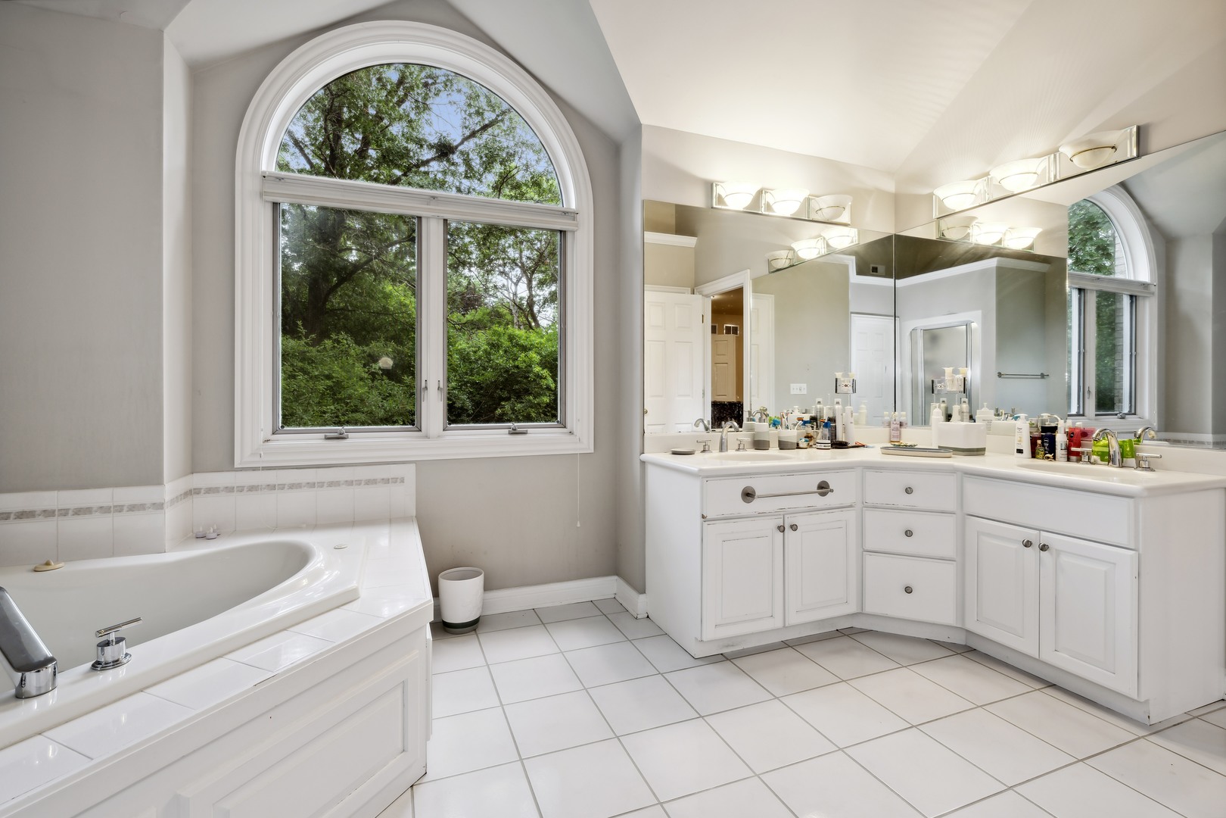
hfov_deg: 96.7
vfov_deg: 73.7
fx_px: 545
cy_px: 409
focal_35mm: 16
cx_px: 613
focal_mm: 16
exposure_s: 1/2
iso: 100
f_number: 11
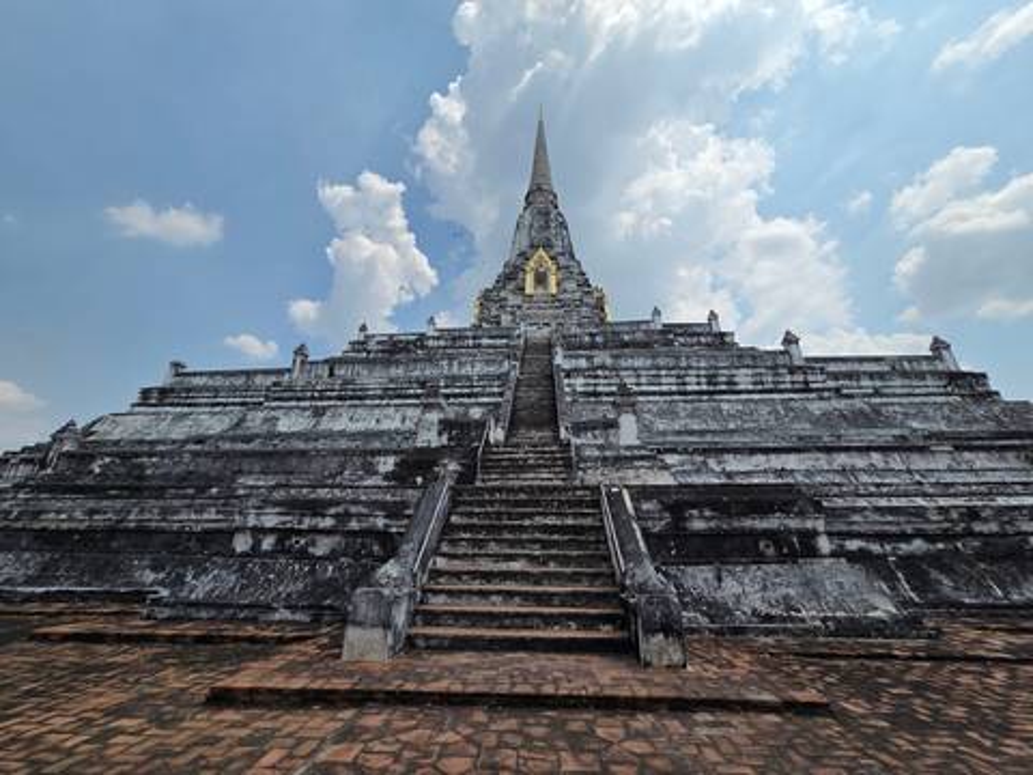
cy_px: 388
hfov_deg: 106.2
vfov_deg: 89.9
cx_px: 516
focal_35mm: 13
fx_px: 388
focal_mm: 2.2
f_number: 2.2
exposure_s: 1/3345
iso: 50
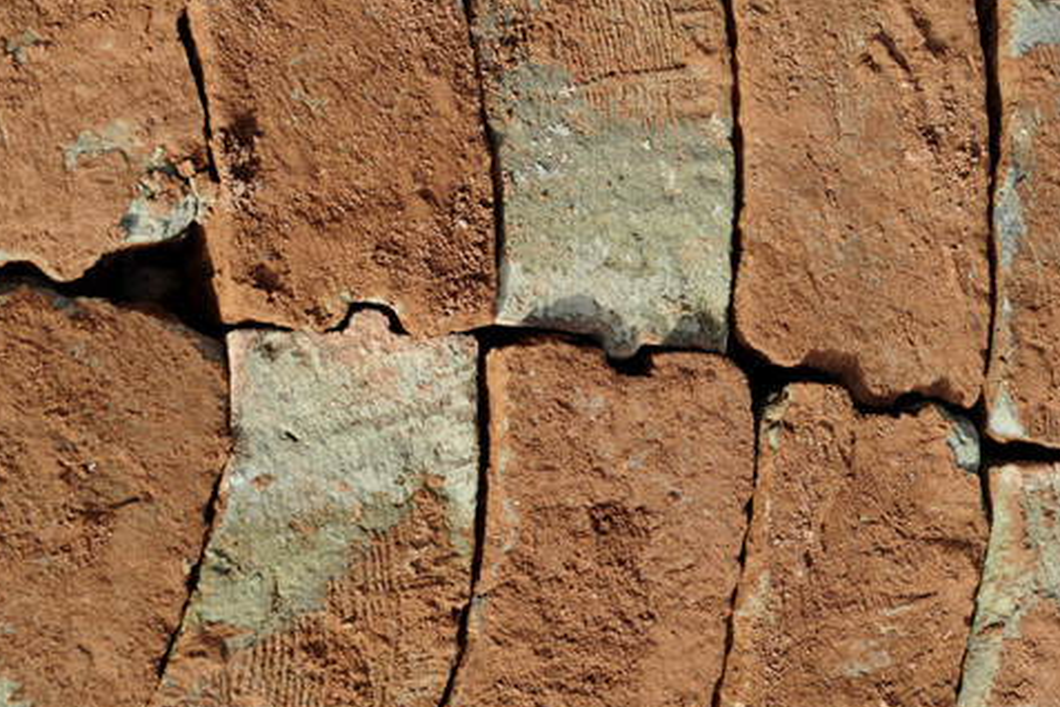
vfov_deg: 15.5
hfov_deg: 23.1
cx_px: 567
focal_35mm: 88
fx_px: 2591
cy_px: 384
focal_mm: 70
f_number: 5.6
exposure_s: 1/500
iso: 200
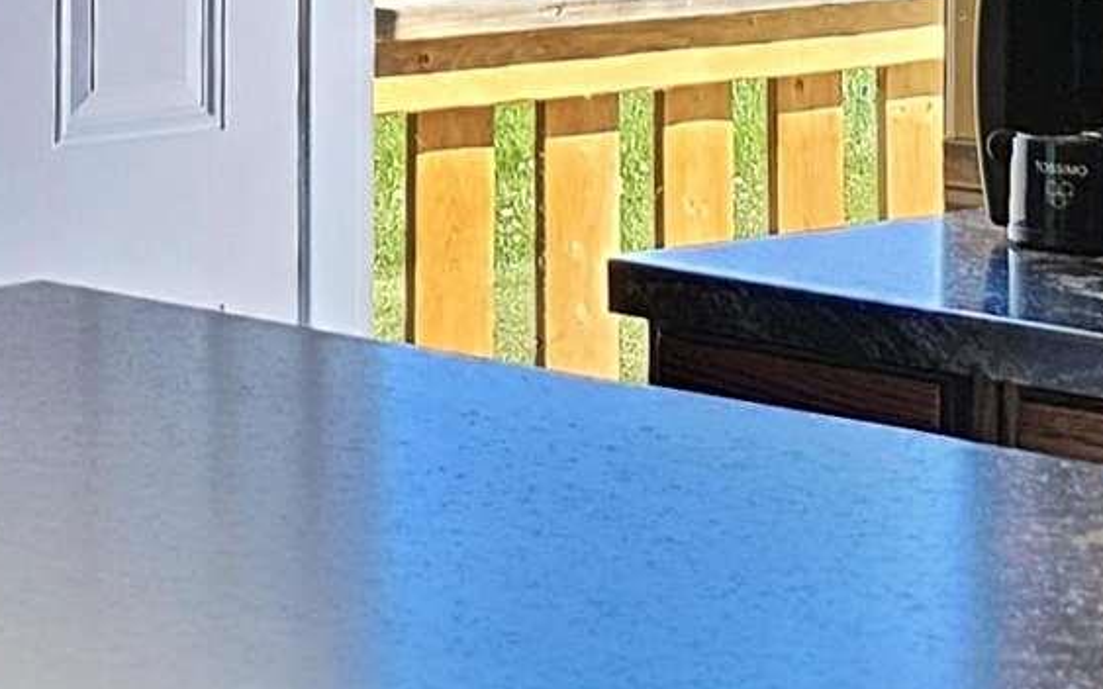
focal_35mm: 133
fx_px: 3998
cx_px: 35
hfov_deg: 15.5
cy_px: -261
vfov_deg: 9.6
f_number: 1.7
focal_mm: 6.3
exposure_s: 1/207
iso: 50
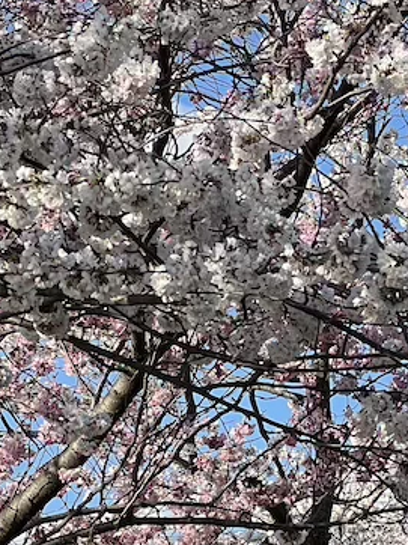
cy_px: 734
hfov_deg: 6.5
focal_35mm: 227
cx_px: 583
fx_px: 3572
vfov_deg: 8.6
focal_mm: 9
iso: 32
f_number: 2.8
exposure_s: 1/483
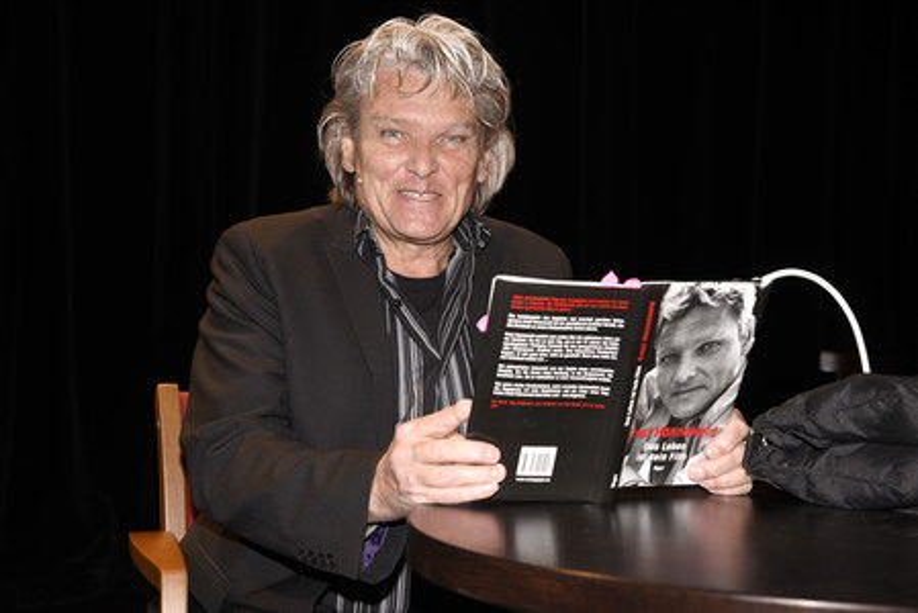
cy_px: 306
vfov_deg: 26.0
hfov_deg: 38.2
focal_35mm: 52
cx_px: 459
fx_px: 1327
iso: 320
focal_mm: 52
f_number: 6.3
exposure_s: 1/125
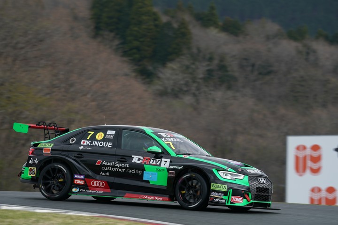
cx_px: 169
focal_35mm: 359
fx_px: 3370
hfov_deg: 5.7
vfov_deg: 3.8
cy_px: 112
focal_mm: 359
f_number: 10
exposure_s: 1/250
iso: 400
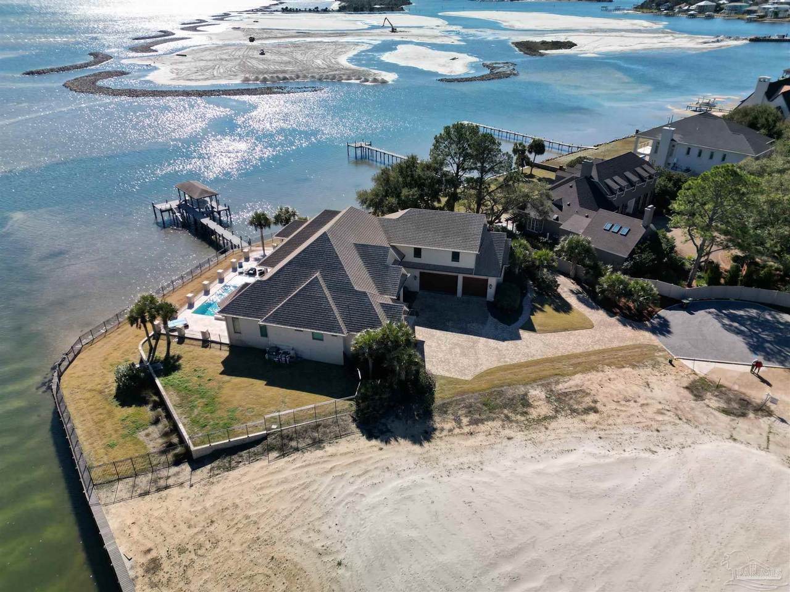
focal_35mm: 24
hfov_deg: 71.6
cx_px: 395
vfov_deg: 56.8
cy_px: 296
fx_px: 548
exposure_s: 1/100
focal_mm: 6.72
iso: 130
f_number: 1.7
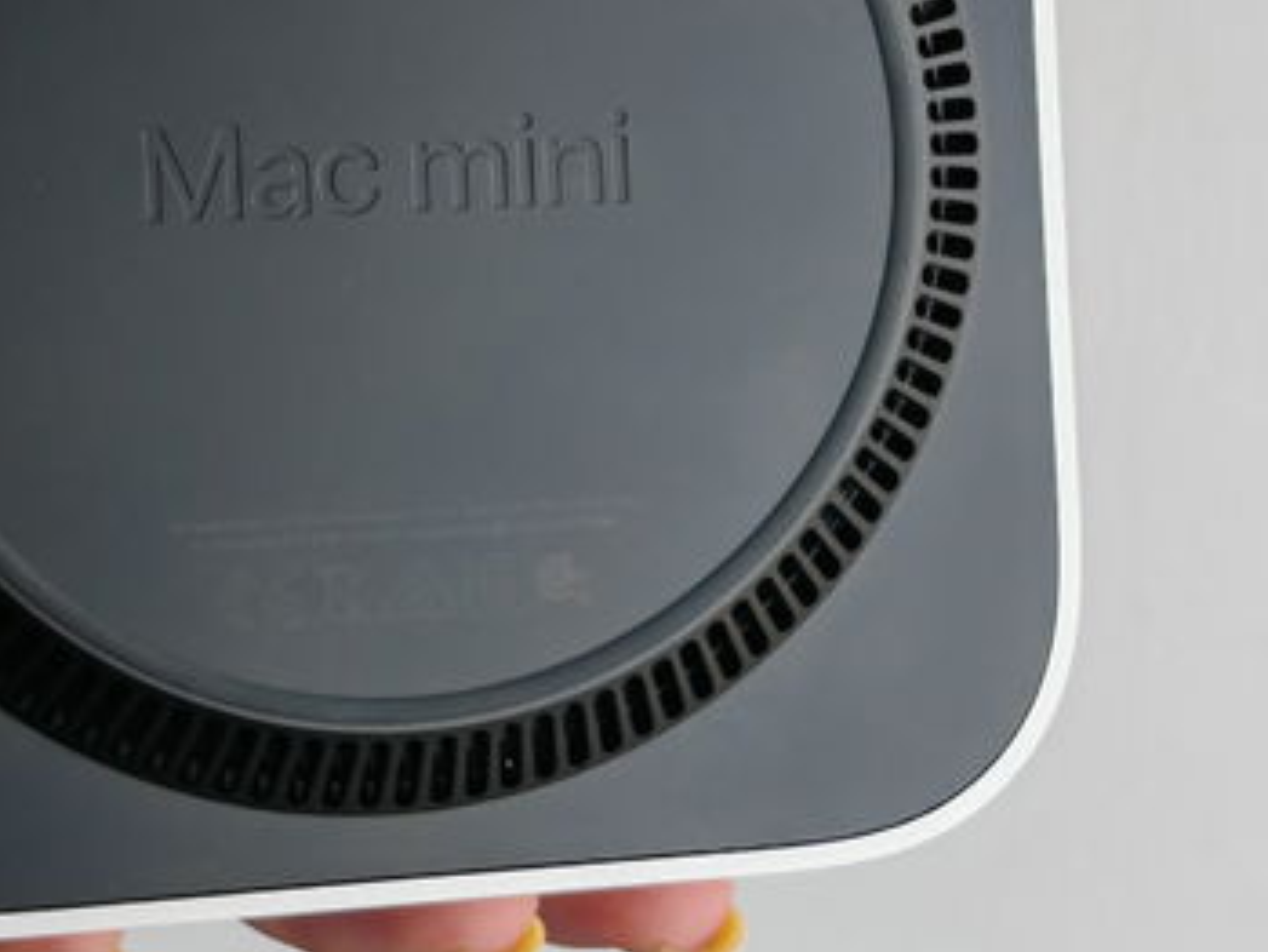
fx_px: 3738
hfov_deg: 19.2
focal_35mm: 102
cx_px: 423
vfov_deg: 14.4
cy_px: 173
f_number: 1.6
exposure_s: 1/100
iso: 64
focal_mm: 5.4
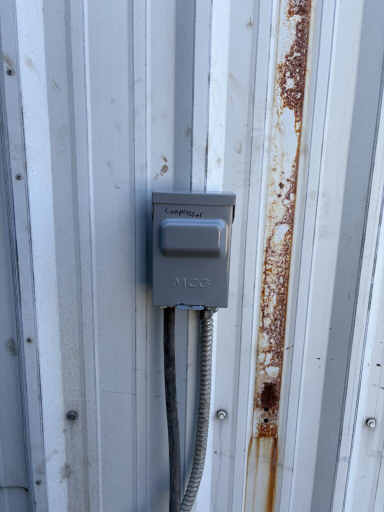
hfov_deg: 53.1
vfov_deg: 67.3
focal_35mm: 26
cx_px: 192
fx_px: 385
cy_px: 256
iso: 50
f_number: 1.6
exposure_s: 1/557
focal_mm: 5.96
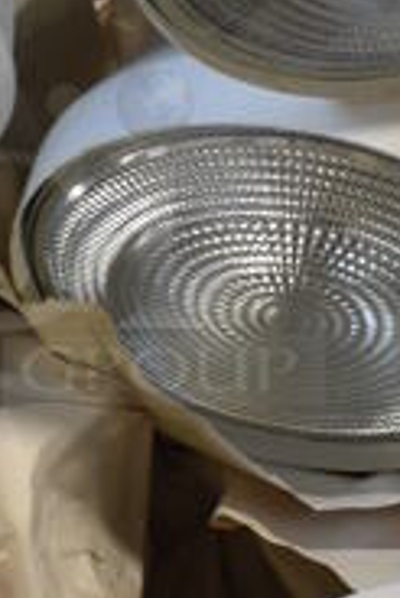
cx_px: -36
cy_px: 236
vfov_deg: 15.3
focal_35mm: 134
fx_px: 2229
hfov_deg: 10.1
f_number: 3.5
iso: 800
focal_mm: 18
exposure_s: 1/250
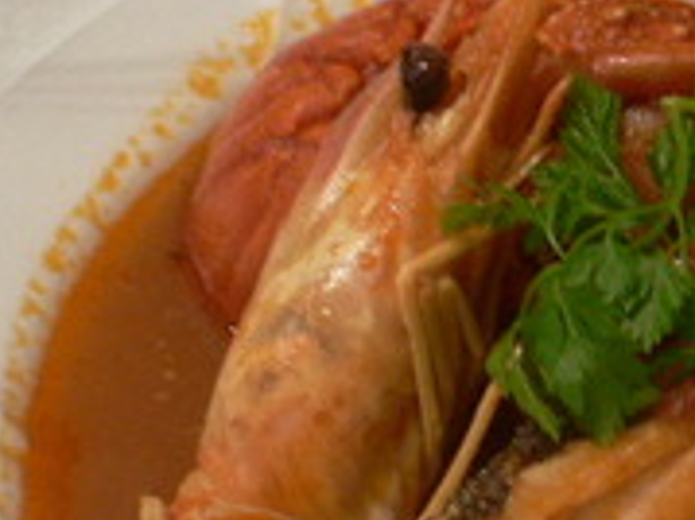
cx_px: 738
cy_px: 367
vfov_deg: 15.0
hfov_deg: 19.3
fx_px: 1966
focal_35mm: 98
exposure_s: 1/10
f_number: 2.8
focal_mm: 5.8
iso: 100
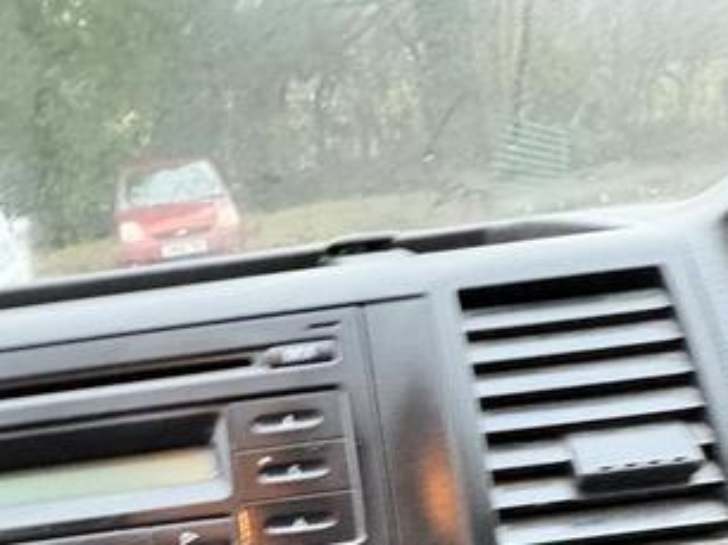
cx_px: 305
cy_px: 697
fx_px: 862
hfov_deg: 45.6
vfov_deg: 29.0
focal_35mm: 41
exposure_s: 1/38
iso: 1000
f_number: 2.2
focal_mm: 2.22
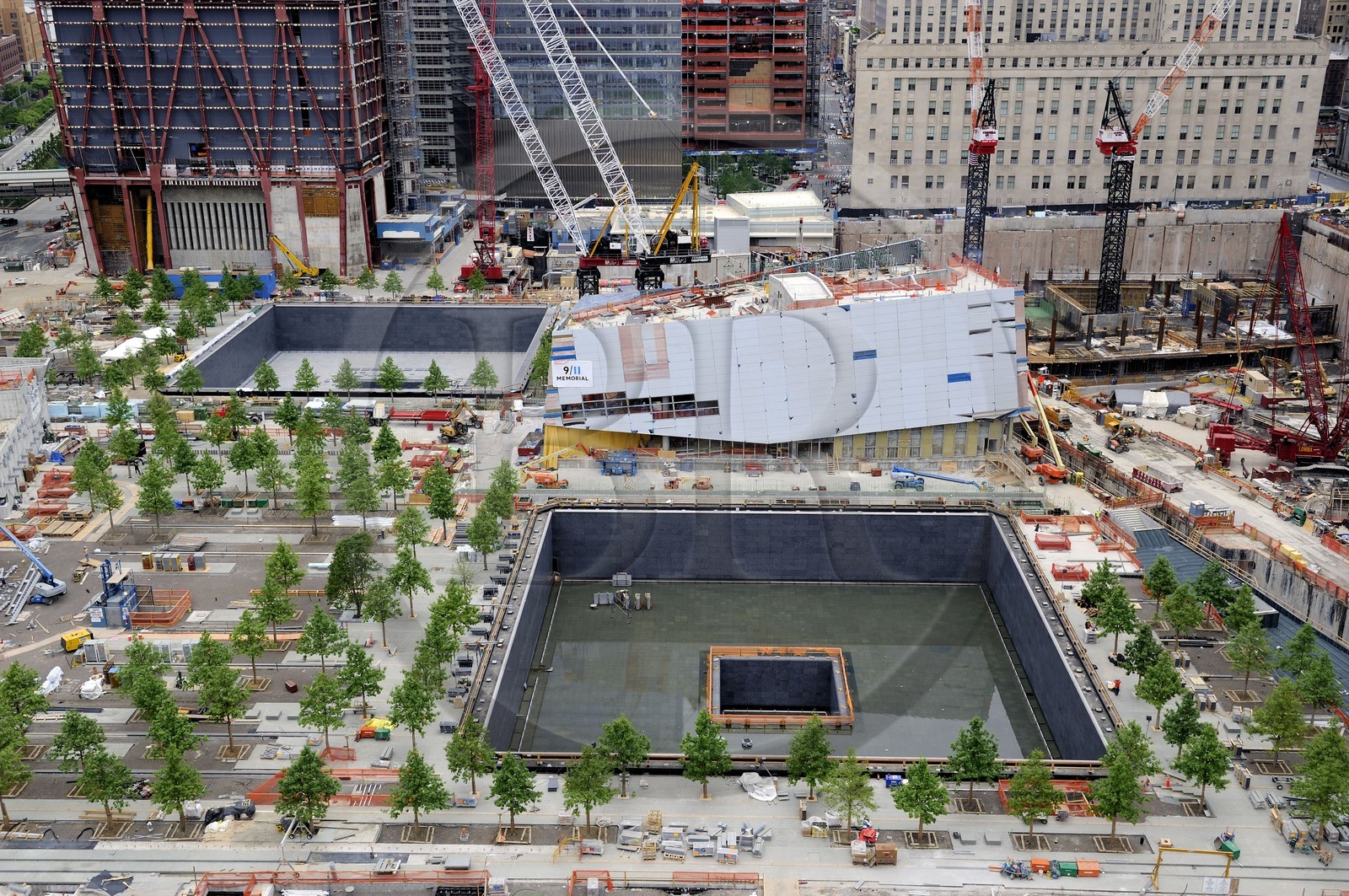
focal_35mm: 36
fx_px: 1347
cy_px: 448
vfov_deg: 36.8
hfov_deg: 53.2
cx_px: 674
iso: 400
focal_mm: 36
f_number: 7.1
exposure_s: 1/160
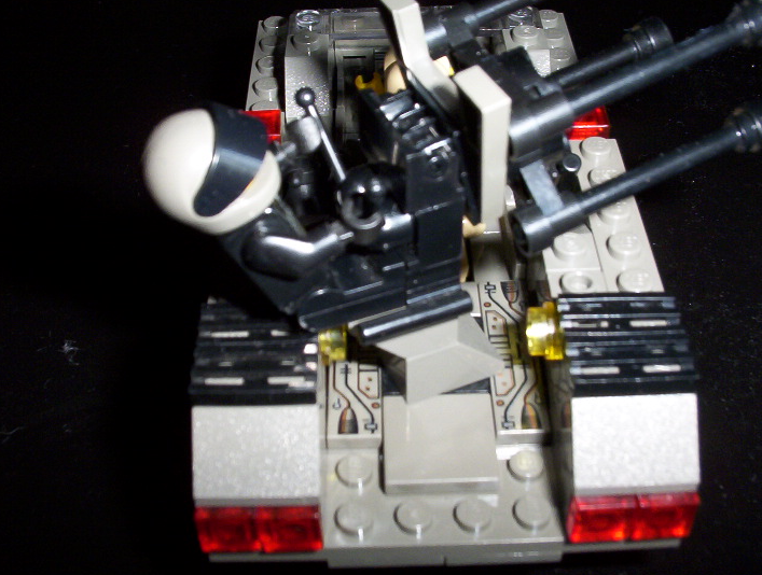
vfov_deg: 32.3
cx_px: 383
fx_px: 993
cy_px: 281
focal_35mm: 45
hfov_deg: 42.0
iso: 140
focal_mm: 6
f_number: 4.5
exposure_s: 1/30
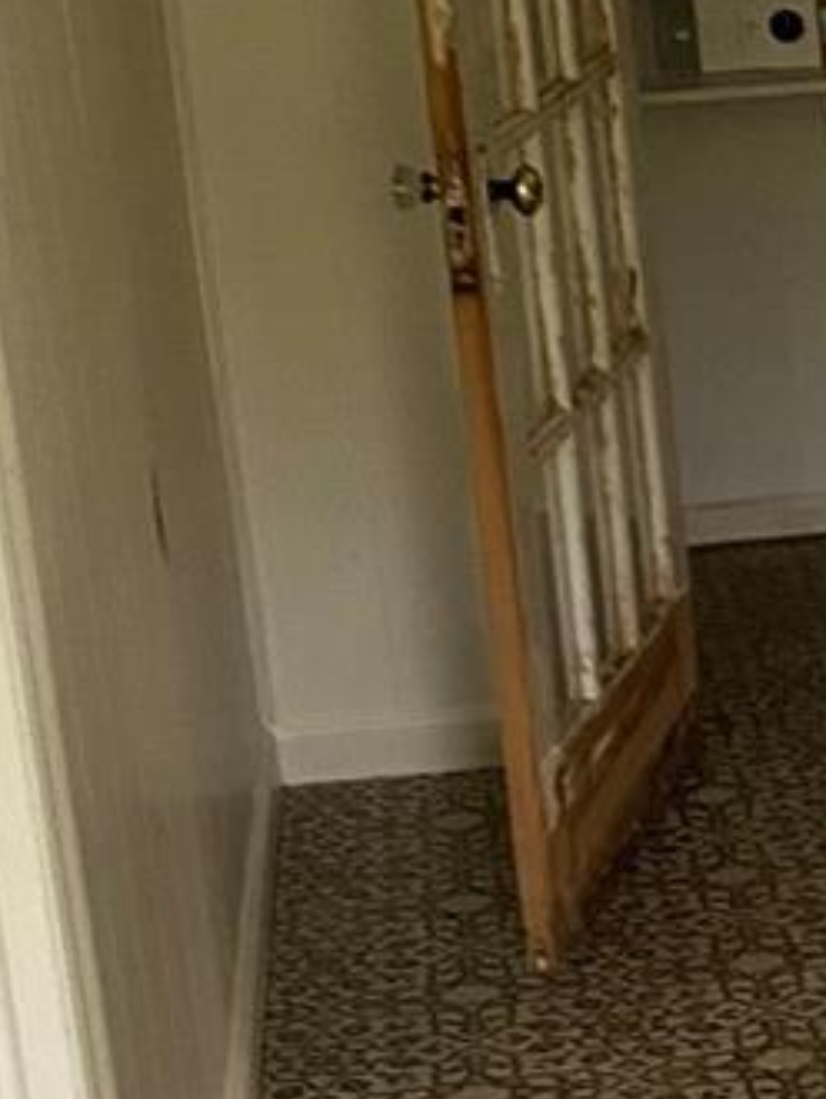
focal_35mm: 121
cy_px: 656
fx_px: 3845
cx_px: 1449
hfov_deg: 11.4
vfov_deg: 16.3
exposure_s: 1/84
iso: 125
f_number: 1.8
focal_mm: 4.25
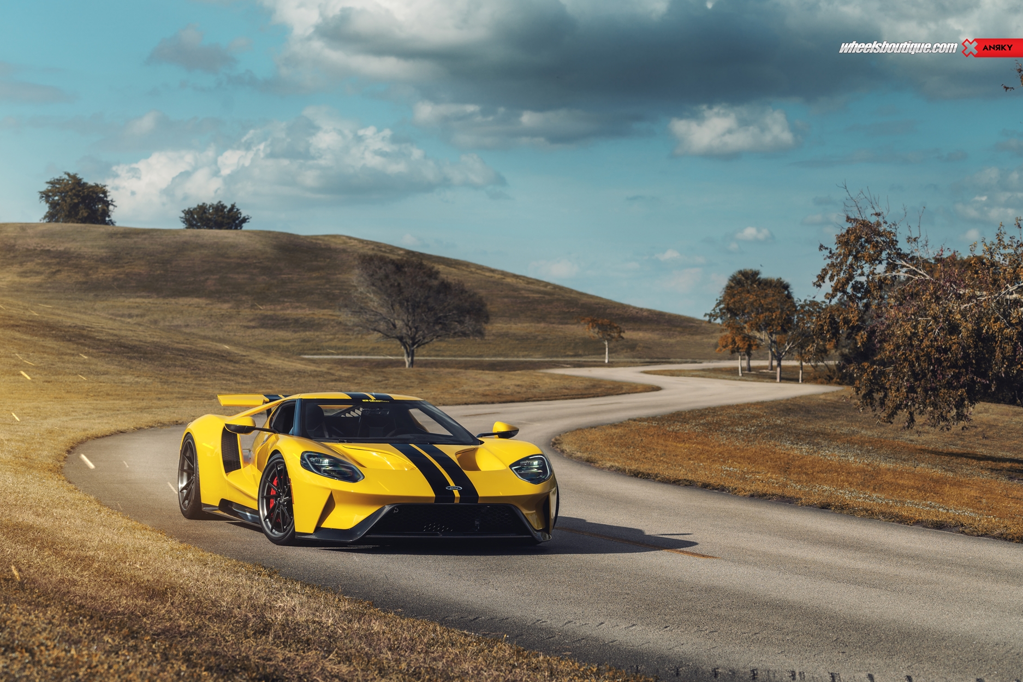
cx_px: 504
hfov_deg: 24.5
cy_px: 347
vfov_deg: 16.5
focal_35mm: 83
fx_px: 2358
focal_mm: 81
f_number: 6.3
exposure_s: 1/400
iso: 100
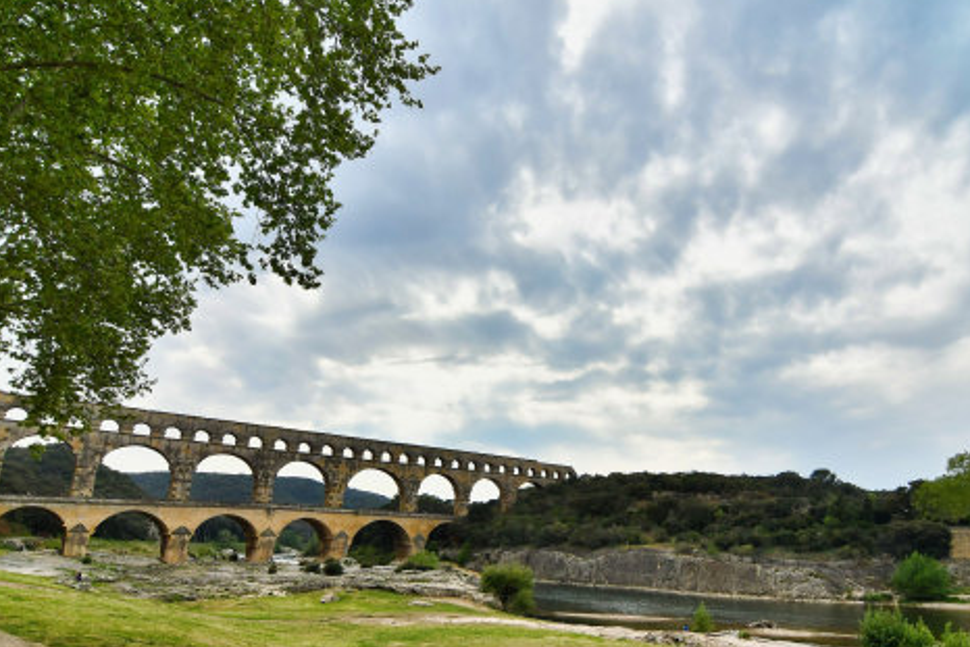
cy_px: 412
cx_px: 579
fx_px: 566
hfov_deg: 80.3
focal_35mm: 21
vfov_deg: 58.6
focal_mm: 11
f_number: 7.1
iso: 400
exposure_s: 1/800
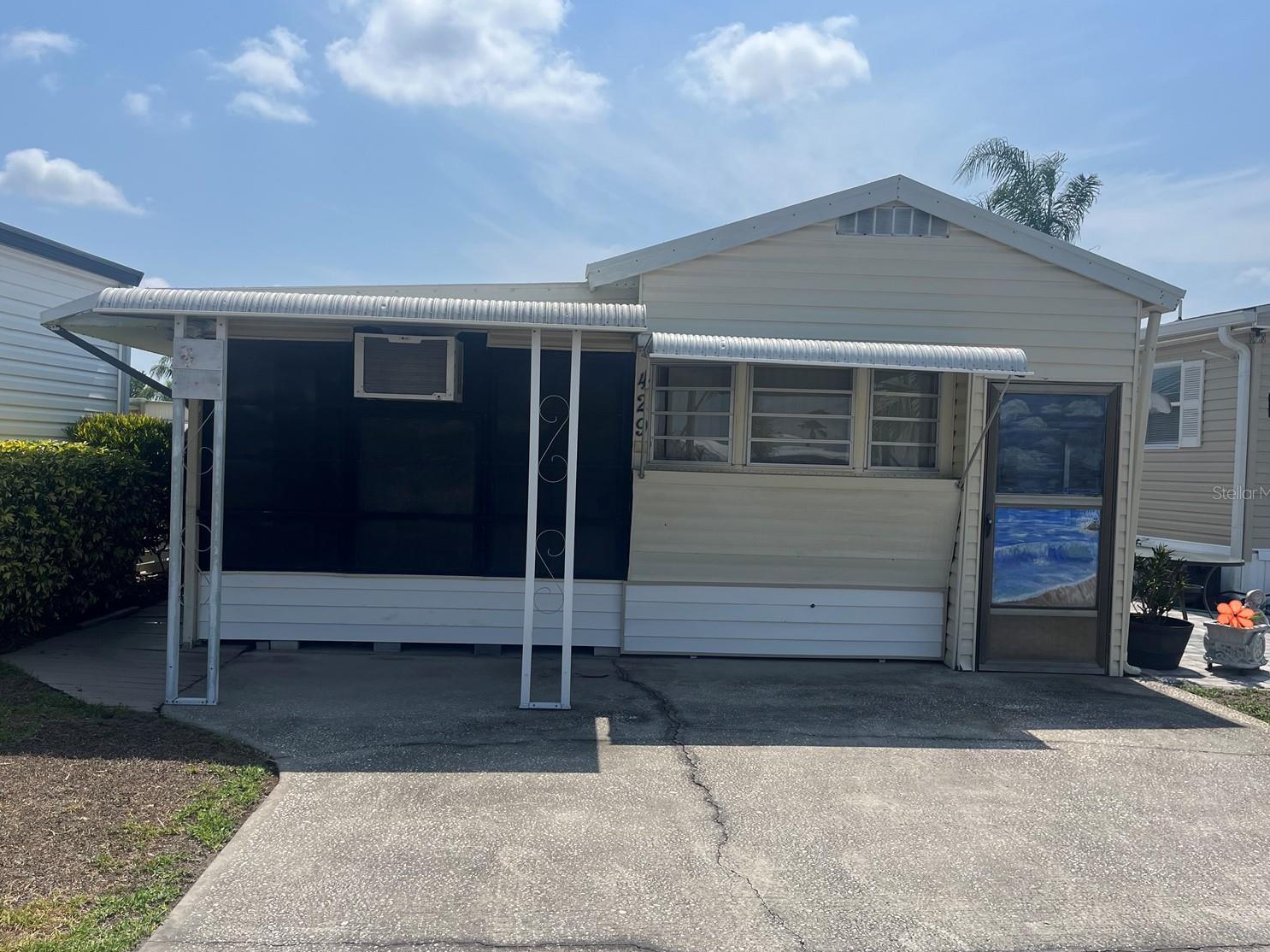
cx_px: 609
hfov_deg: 63.4
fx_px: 1027
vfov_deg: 49.7
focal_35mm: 28
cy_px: 492
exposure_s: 1/5848
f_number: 1.6
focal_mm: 5.1
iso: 50
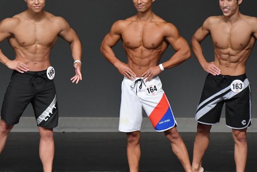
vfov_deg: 2.4
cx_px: 75
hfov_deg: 3.6
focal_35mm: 577
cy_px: 89
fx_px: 4121
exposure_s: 1/400
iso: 4000
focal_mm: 250
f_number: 5.6
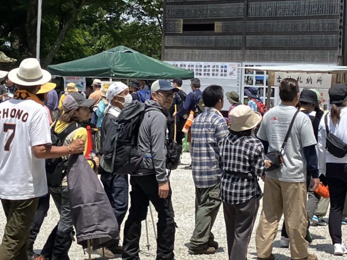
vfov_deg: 14.4
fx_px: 1022
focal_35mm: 102
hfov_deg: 19.3
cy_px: 66
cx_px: 176
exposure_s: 1/2208
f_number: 1.8
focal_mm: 3.99
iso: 32
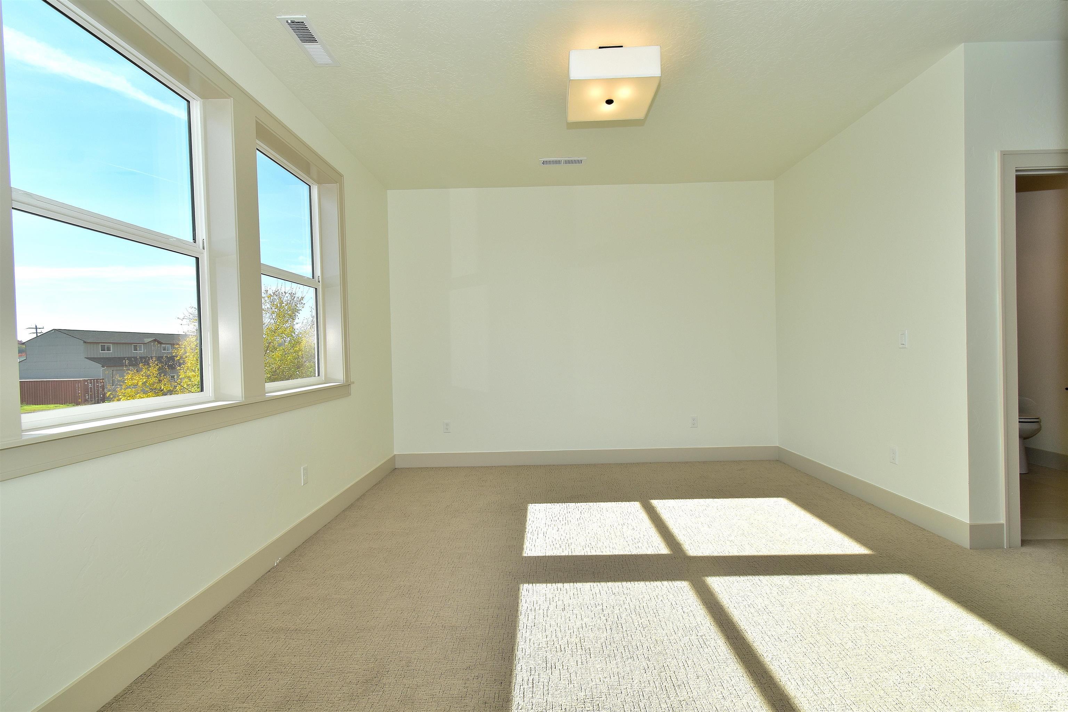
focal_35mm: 15
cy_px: 356
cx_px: 534
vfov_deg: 77.3
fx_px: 445
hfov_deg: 100.4
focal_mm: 10
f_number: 9
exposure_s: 1/200
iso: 200
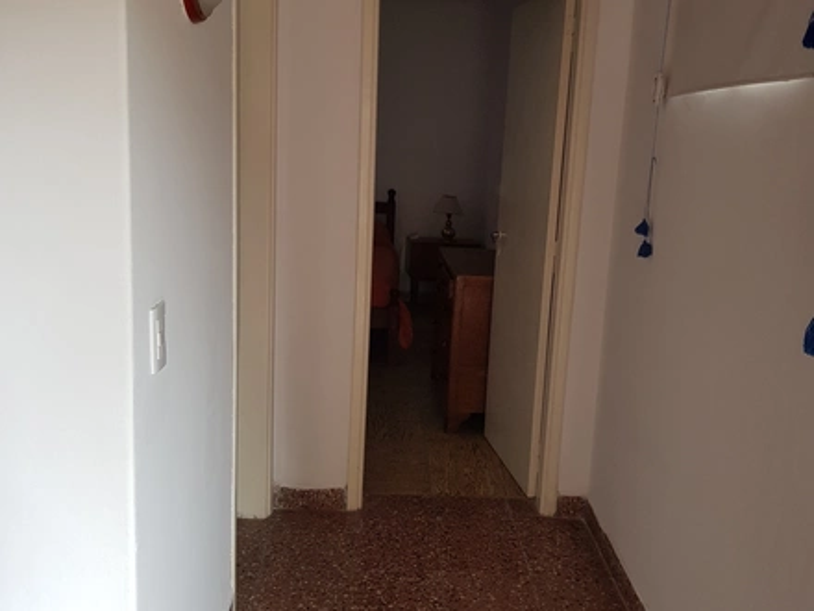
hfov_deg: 67.3
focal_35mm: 26
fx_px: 611
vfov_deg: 53.1
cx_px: 407
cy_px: 306
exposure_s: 1/50
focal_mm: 4.2
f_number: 1.7
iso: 80
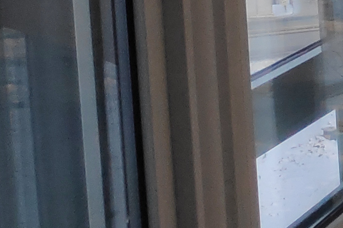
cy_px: -172
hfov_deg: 11.6
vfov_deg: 10.8
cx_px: 963
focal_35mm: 120
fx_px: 1143
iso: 487
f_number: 1.9
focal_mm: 3.94
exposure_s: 1/100
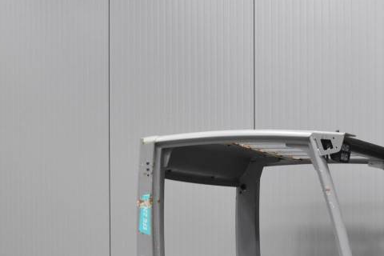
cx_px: 358
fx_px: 920
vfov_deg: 15.3
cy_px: 311
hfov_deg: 22.9
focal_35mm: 86
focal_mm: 23
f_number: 5
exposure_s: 1/40
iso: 1600
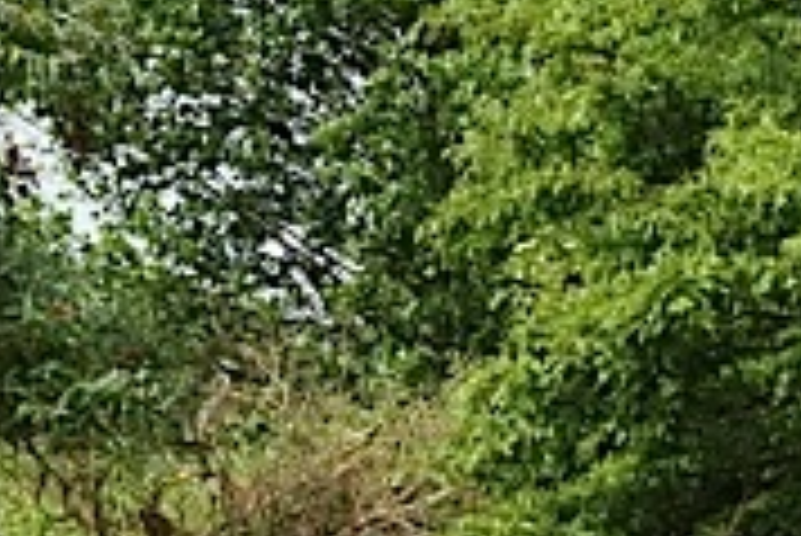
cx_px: 32
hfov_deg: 5.6
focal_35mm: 370
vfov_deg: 3.7
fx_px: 8244
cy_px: 394
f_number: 6.3
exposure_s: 1/250
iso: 100
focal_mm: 55
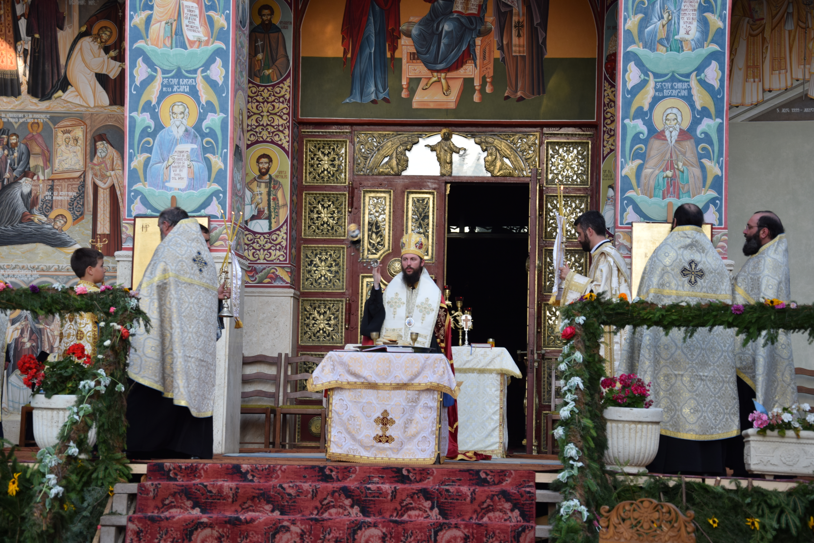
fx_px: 1696
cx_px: 407
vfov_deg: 18.2
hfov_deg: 27.0
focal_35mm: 75
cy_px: 272
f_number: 5
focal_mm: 50
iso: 100
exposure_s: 1/100
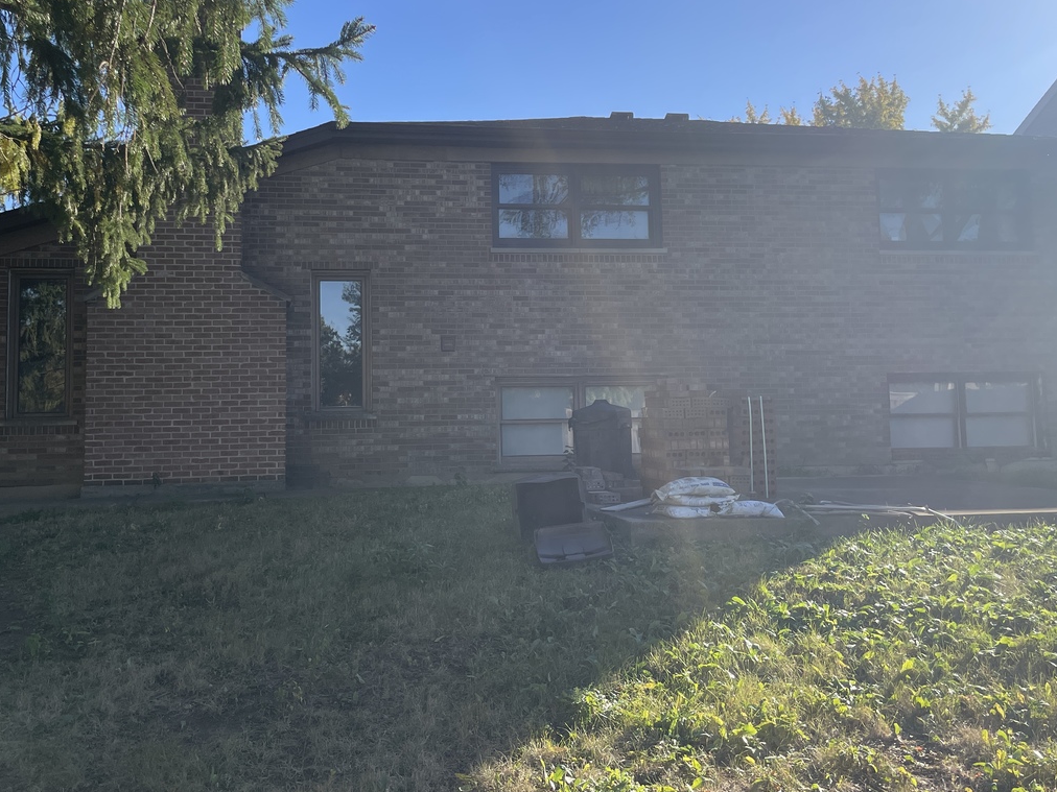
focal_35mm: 37
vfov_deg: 38.3
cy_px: 277
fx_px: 1130
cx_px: 462
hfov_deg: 50.0
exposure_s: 1/2353
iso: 32
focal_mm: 4.2
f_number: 1.6
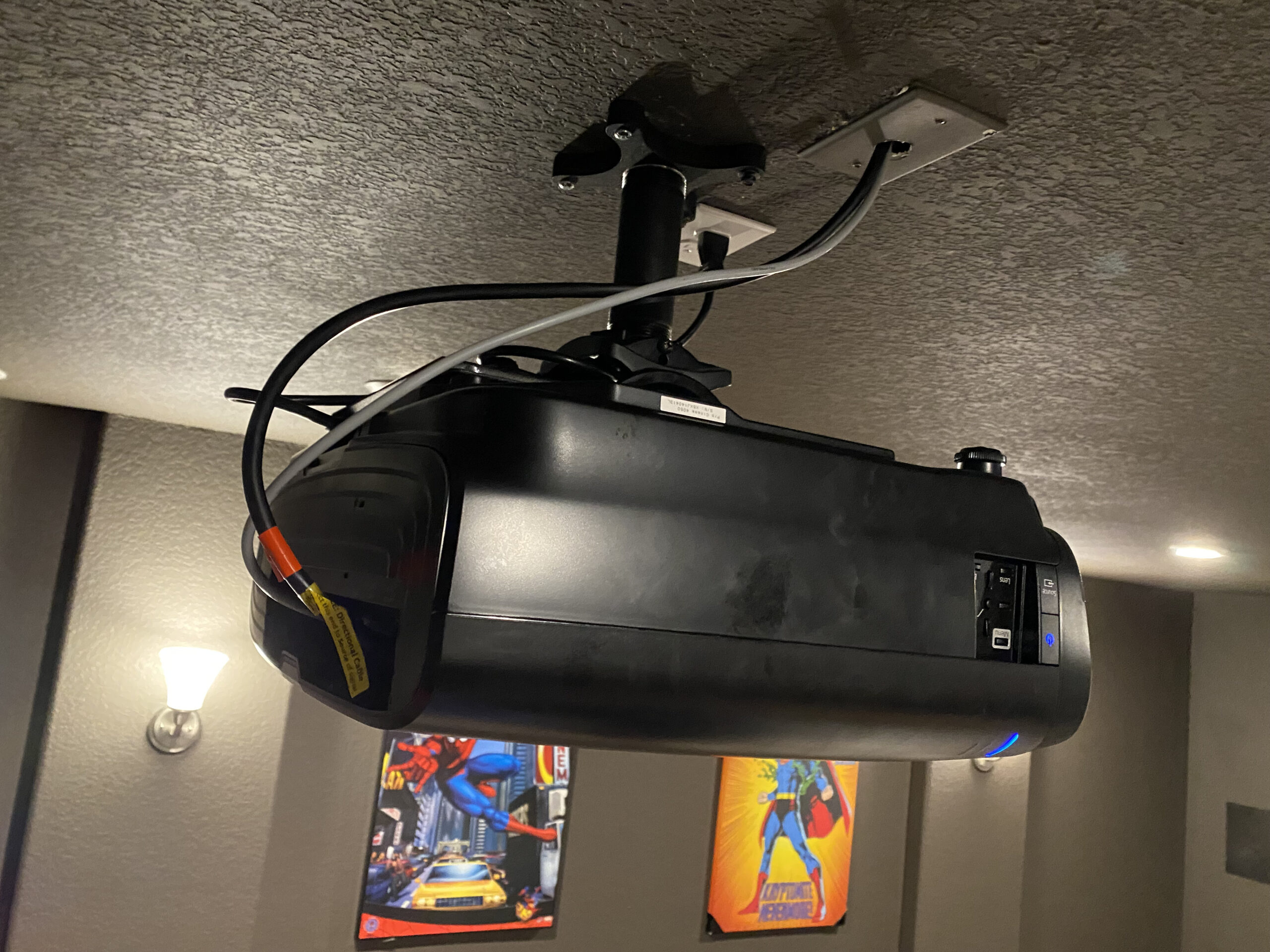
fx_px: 954
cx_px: 635
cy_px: 476
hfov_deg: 67.3
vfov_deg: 53.1
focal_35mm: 26
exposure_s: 1/30
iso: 800
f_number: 1.8
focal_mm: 4.25
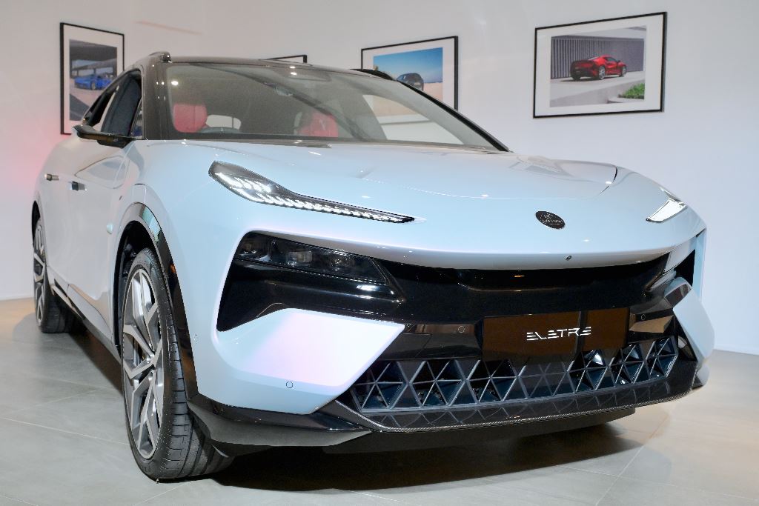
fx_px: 843
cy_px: 253
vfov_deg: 33.4
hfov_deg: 48.5
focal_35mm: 40
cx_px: 380
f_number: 6.3
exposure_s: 1/80
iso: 2500
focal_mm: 40
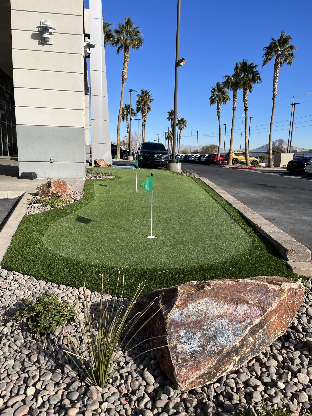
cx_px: 156
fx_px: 312
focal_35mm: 26
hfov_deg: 53.1
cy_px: 208
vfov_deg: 67.3
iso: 50
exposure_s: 1/3623
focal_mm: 5.1
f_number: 1.6
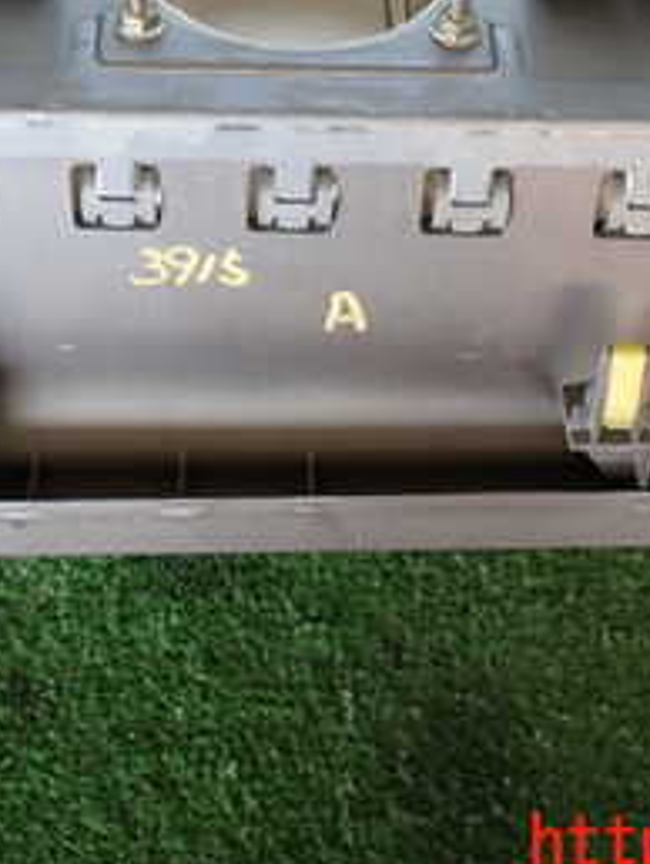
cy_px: 134
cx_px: 281
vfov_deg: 28.9
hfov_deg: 22.6
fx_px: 1625
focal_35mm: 65
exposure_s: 1/60
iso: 160
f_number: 2.2
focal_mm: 5.05
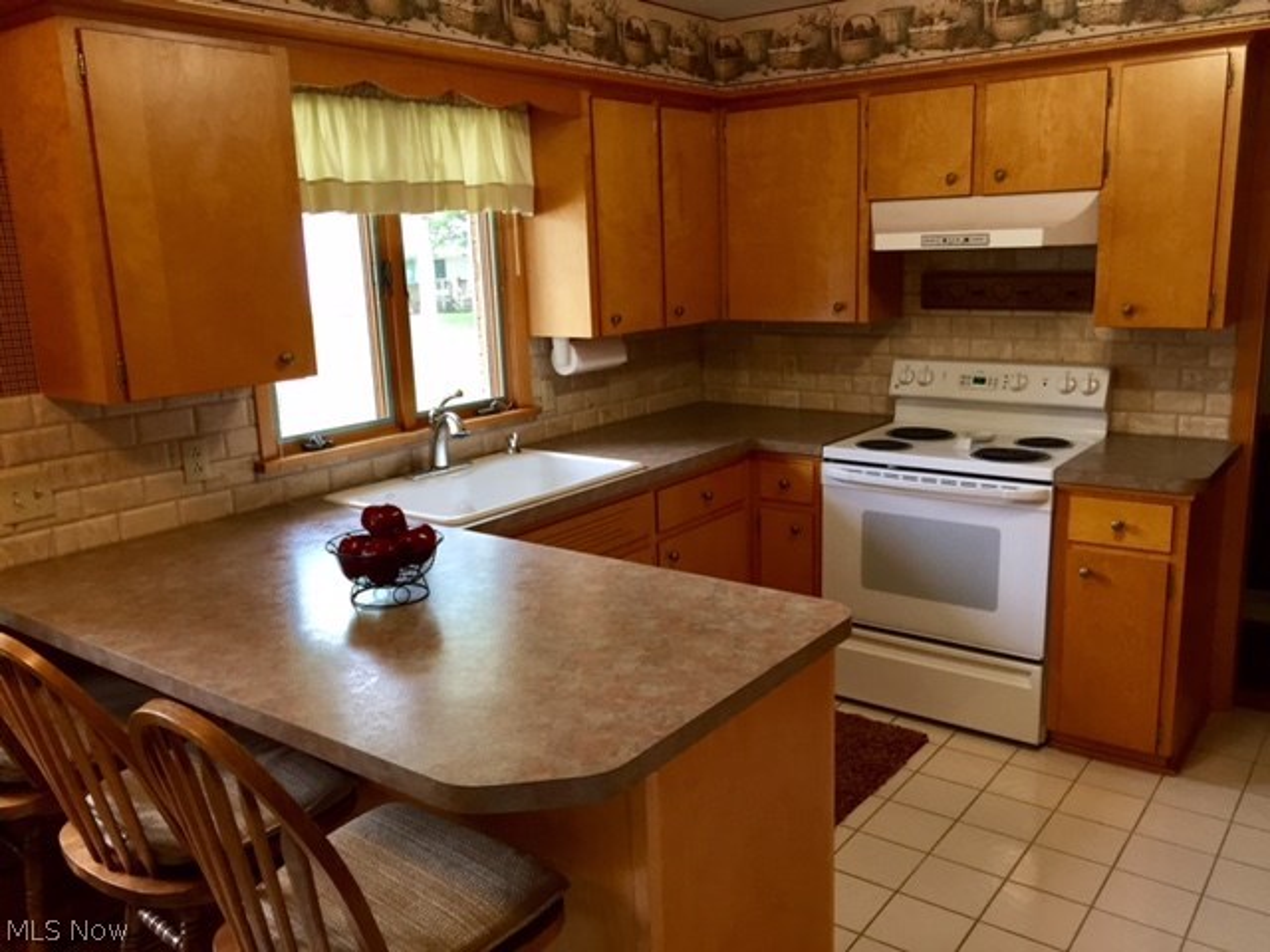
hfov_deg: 61.7
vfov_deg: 48.2
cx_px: 635
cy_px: 476
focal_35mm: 29
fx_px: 1064
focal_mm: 4.15
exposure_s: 1/30
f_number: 2.2
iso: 50
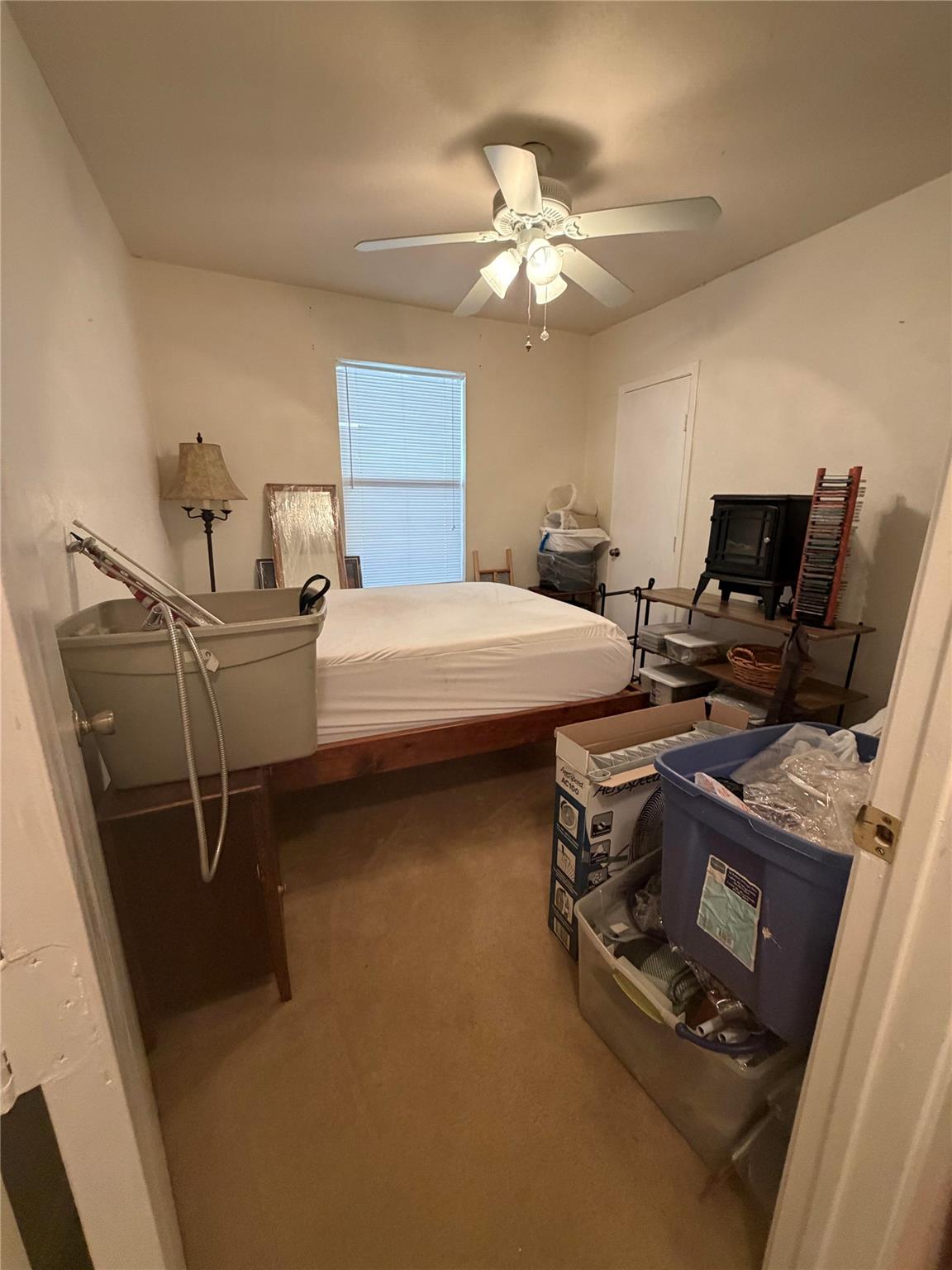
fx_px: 513
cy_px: 635
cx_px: 476
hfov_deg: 85.7
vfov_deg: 102.1
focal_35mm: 14
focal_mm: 2.22
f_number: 2.2
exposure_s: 1/60
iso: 500
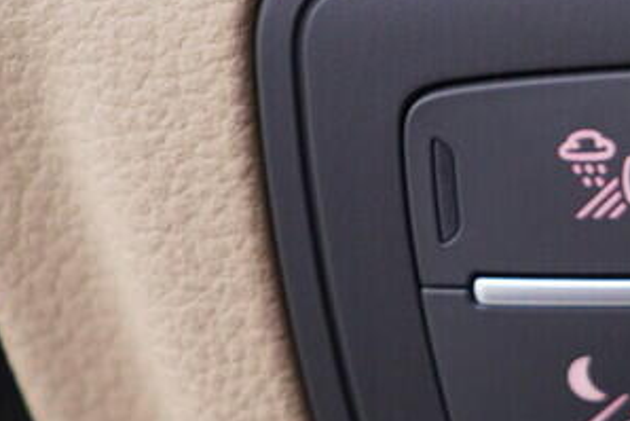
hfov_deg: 10.8
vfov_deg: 7.9
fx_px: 3046
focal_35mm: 174
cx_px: 1264
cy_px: 224
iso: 200
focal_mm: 24
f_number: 2.8
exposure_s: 1/40
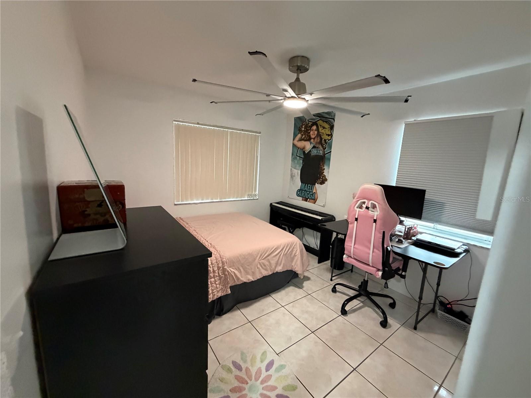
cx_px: 266
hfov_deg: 102.1
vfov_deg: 85.7
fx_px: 215
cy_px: 199
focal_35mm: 14
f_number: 2.2
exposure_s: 1/60
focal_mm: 2.22
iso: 1000
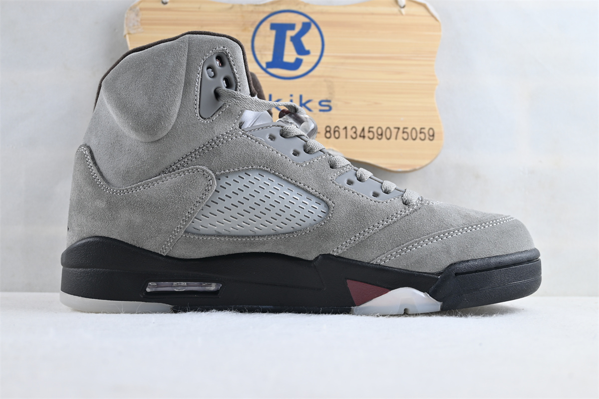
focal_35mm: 41
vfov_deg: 32.4
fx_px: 686
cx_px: 300
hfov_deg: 47.2
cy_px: 200
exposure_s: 1/30
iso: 100
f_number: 4.5
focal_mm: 27.5
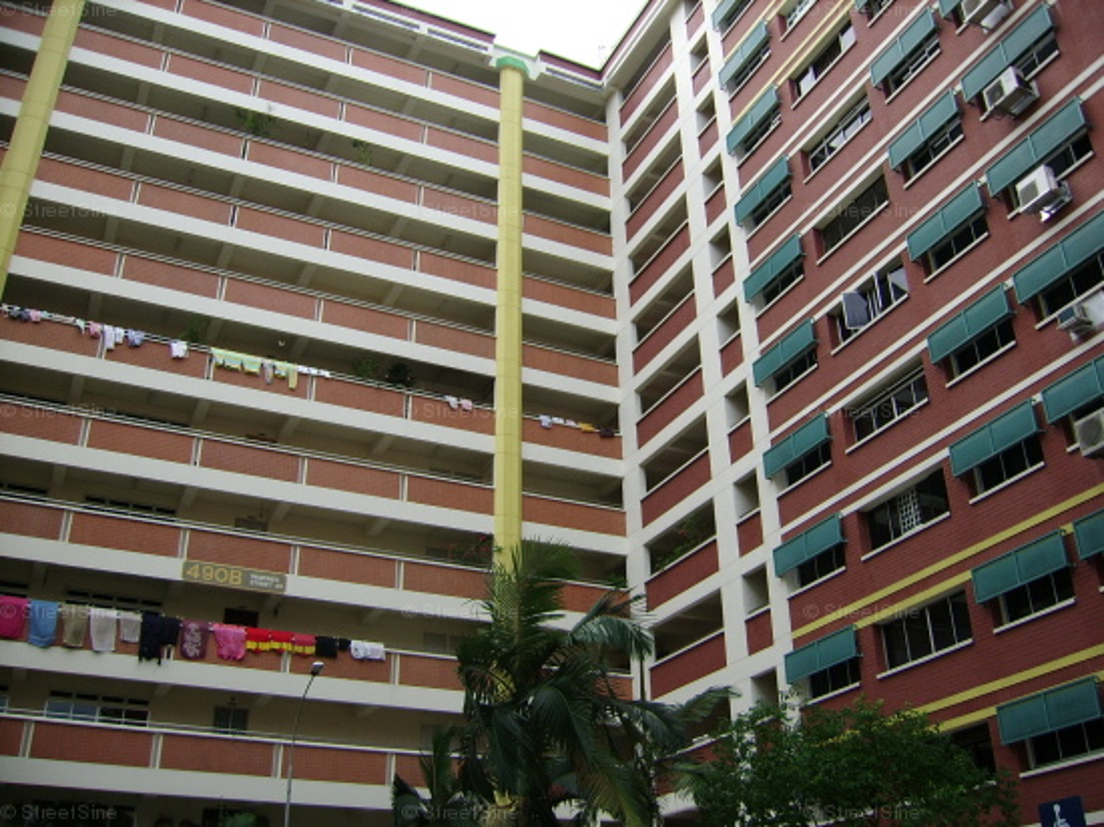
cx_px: 552
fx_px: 1116
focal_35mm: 35
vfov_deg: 40.7
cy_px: 414
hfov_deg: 52.6
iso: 50
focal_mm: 5.95
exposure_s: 1/458
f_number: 2.8
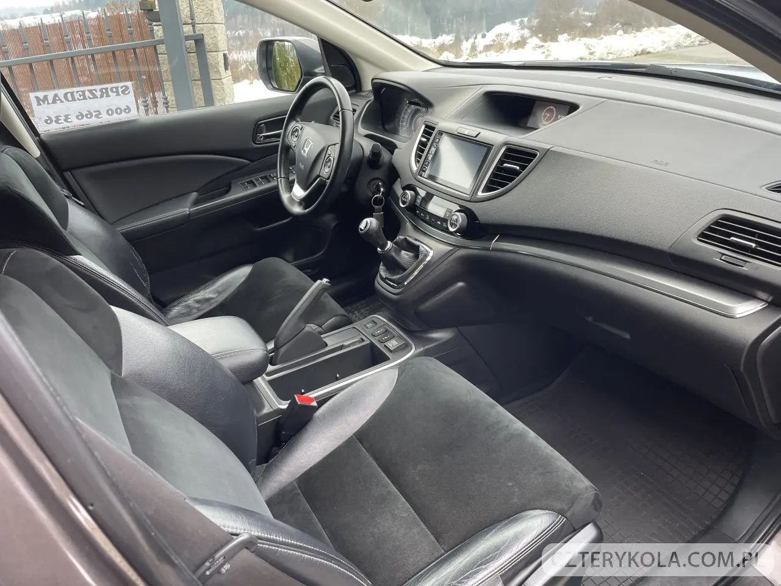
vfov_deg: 53.1
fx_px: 587
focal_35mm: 26
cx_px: 390
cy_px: 293
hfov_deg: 67.3
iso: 100
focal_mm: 4.2
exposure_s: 1/121
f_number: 1.6
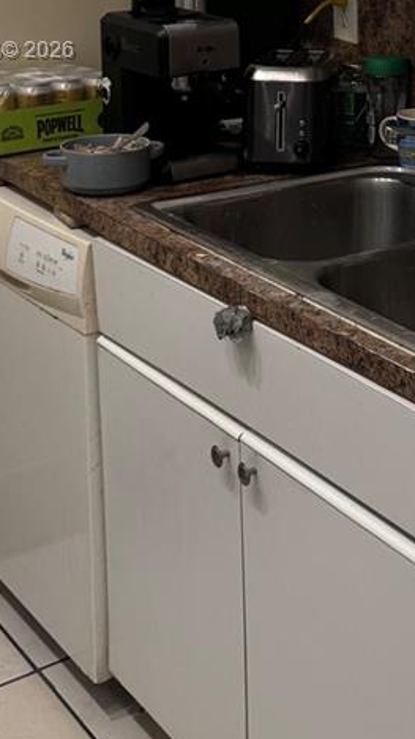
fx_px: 1312
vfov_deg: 29.9
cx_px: 492
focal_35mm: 67
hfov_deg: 17.2
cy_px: 52
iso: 125
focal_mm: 6.76
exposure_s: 1/120
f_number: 1.78
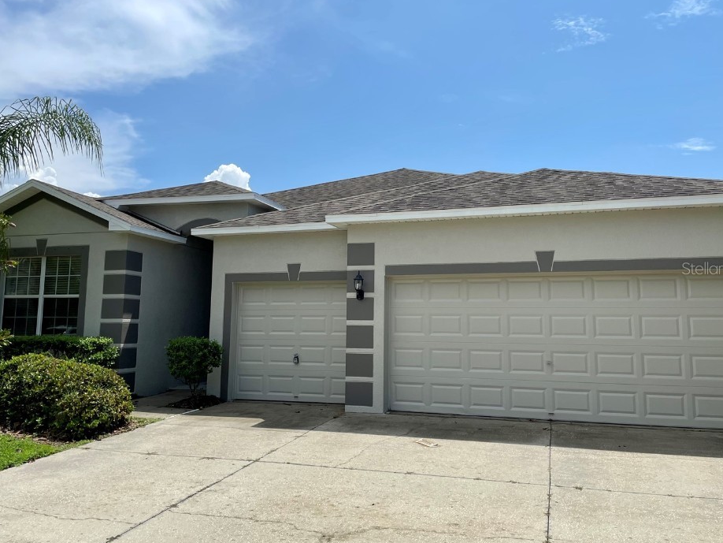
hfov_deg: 61.6
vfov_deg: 48.2
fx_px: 606
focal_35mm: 29
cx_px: 353
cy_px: 268
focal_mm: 4.2
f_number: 1.6
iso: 32
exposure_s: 1/6135
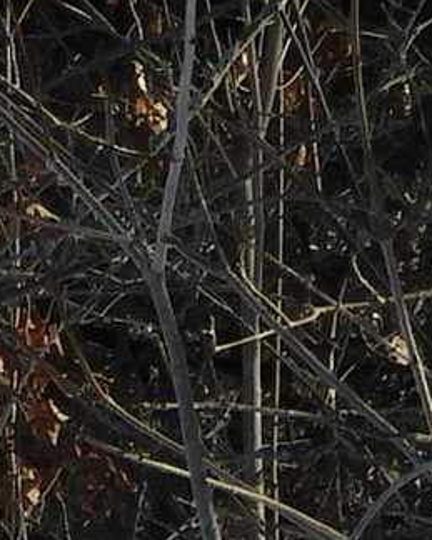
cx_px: -385
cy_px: 1825
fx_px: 18516
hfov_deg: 1.3
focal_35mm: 1158
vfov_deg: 1.7
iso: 100
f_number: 5
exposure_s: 1/400
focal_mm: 22.4
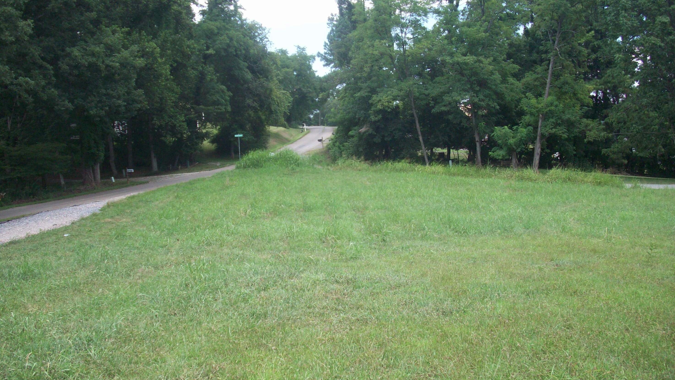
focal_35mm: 41
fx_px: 734
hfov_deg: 49.4
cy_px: 198
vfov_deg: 29.0
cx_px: 332
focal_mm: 6.2
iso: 80
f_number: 2.8
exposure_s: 1/454
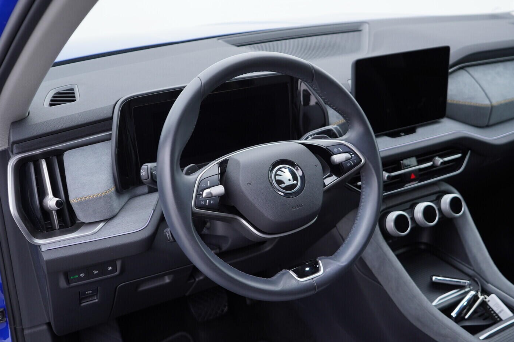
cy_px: 169
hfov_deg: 51.9
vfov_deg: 35.9
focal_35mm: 37
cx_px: 256
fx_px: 528
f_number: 2.8
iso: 125
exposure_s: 1/40
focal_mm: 24
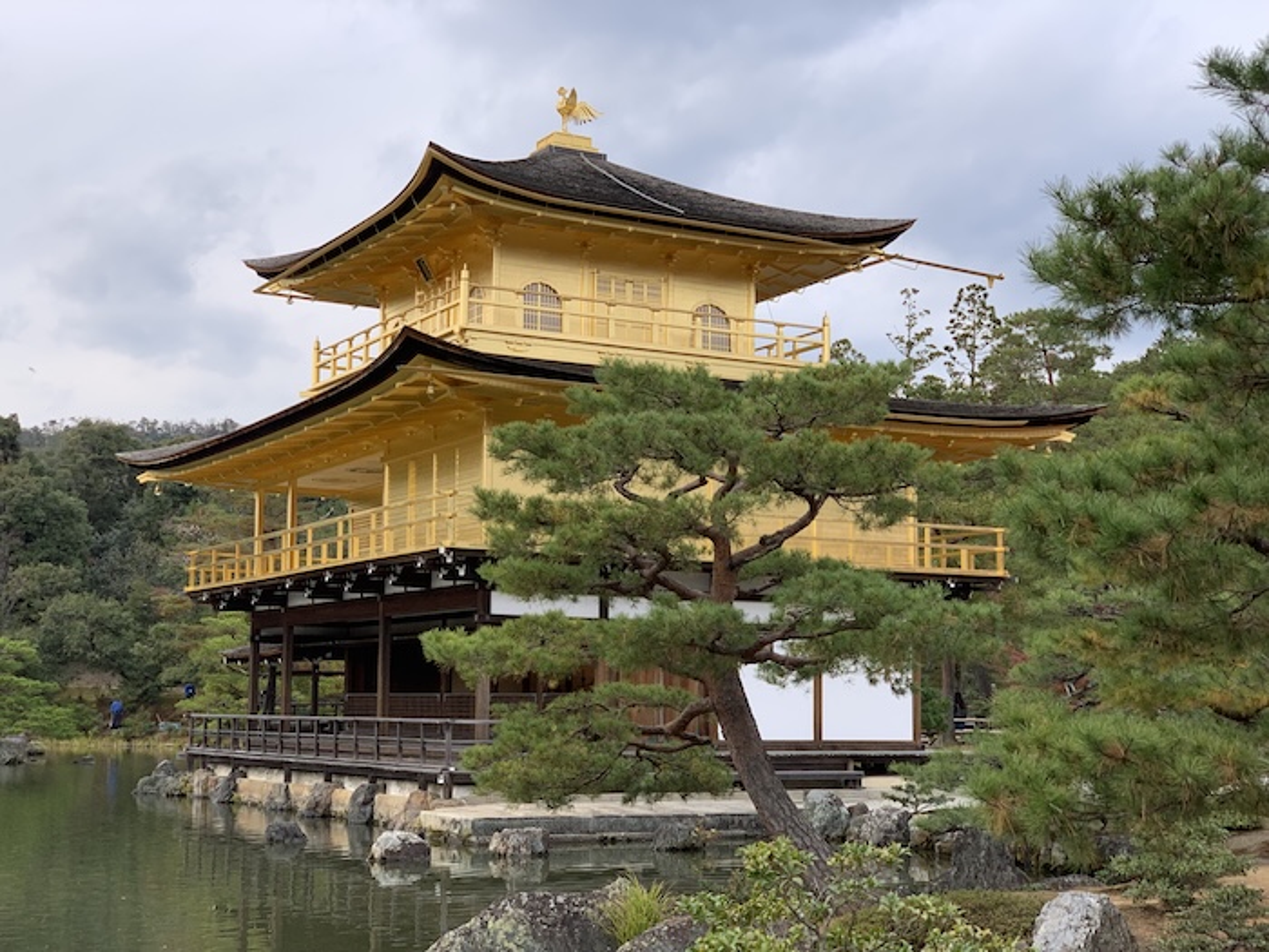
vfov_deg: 28.0
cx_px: 634
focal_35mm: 52
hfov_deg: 36.8
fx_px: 1906
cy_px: 476
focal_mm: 6
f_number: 2.4
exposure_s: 1/413
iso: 16
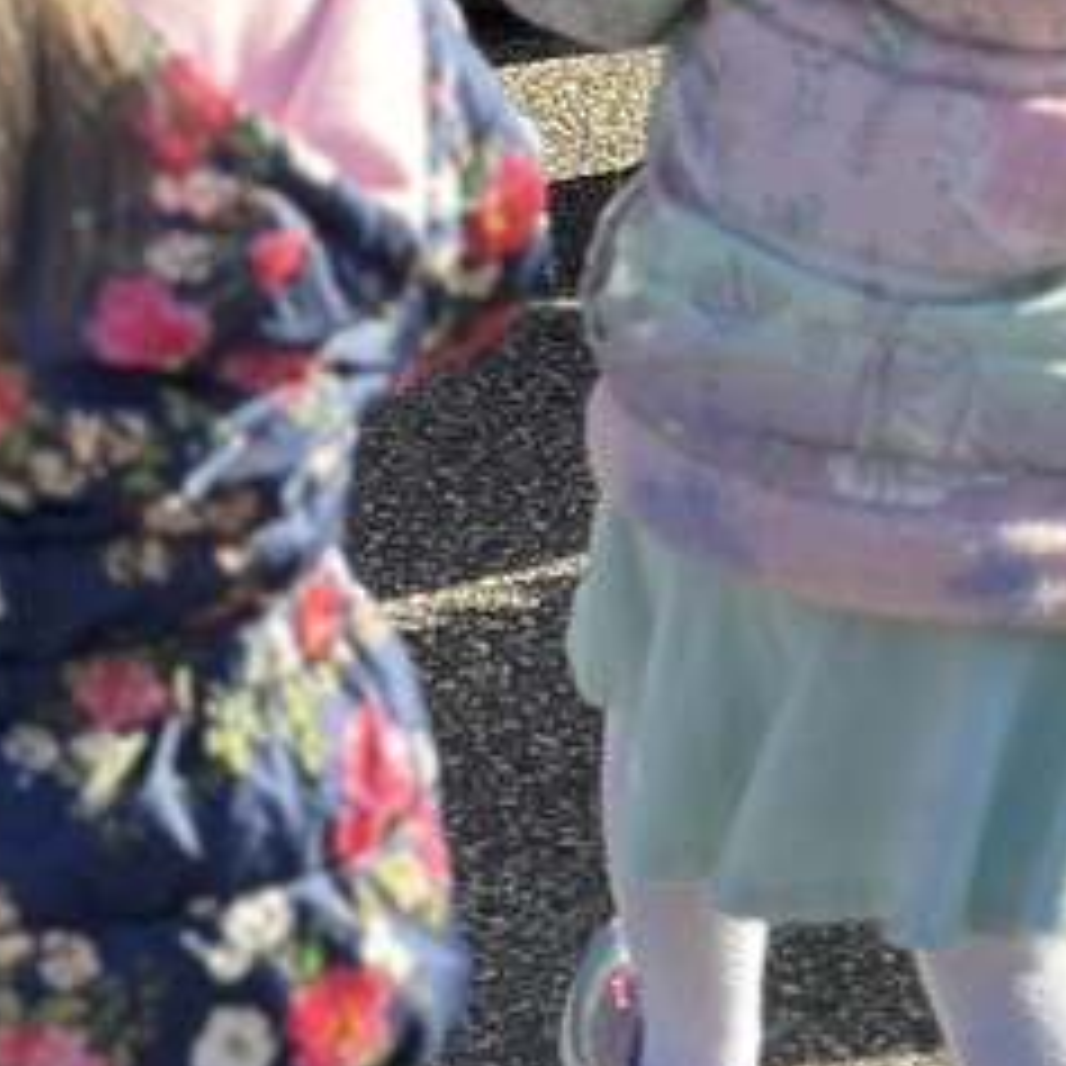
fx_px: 6376
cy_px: -1210
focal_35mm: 183
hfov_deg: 9.5
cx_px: 72
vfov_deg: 8.9
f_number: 1.78
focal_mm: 6.86
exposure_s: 1/1171
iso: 80
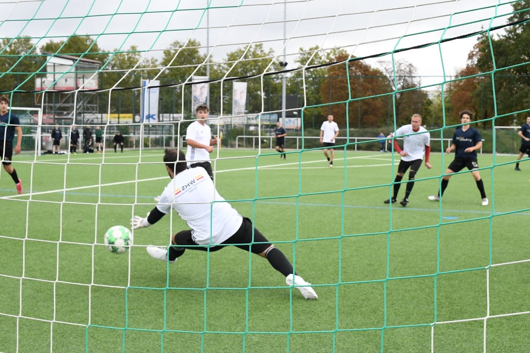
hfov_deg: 39.6
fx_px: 736
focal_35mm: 50
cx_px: 265
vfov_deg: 27.0
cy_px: 176
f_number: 13
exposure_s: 1/1000
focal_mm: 50
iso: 6400
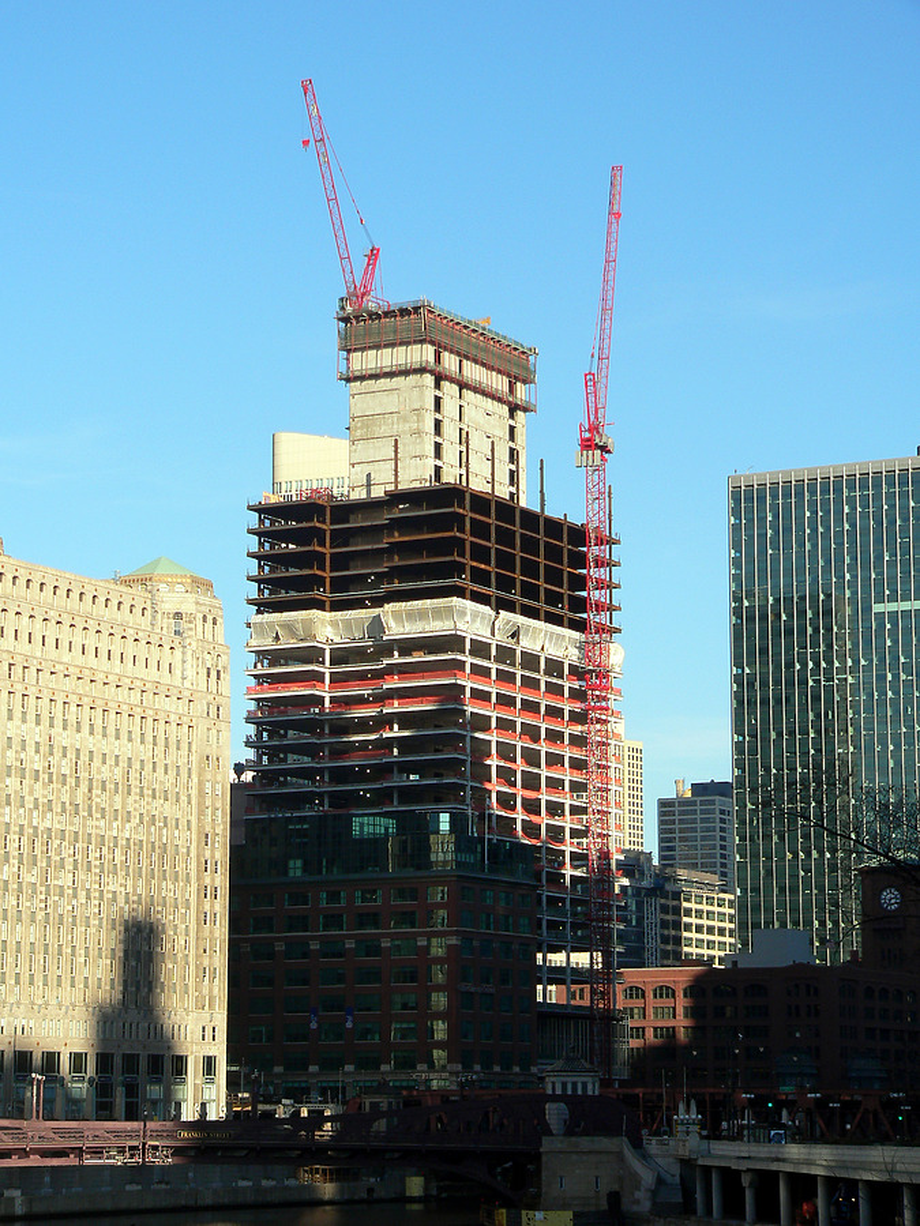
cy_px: 613
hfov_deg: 16.4
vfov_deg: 21.8
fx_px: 3189
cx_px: 460
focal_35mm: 90
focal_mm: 14.9
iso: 80
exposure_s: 1/640
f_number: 4
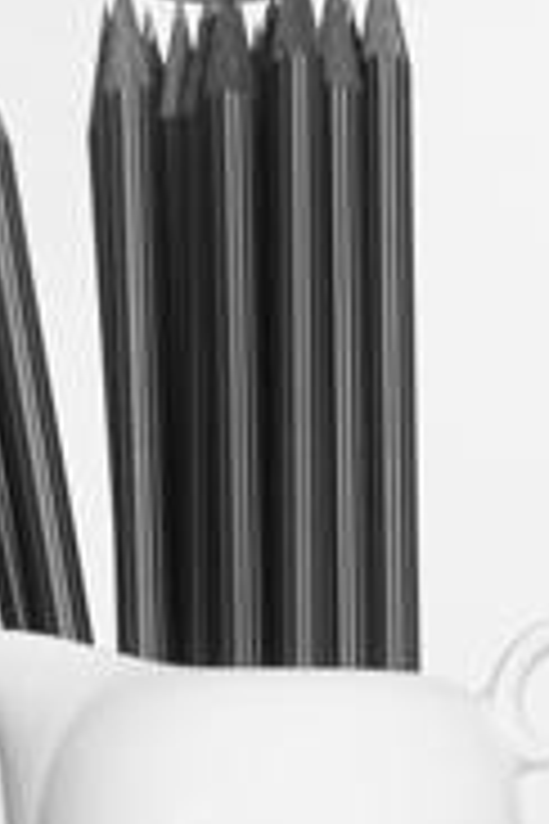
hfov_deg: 8.3
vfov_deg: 12.3
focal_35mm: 166
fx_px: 3802
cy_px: 248
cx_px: 166
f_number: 18
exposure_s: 2.5
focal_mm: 45
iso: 125
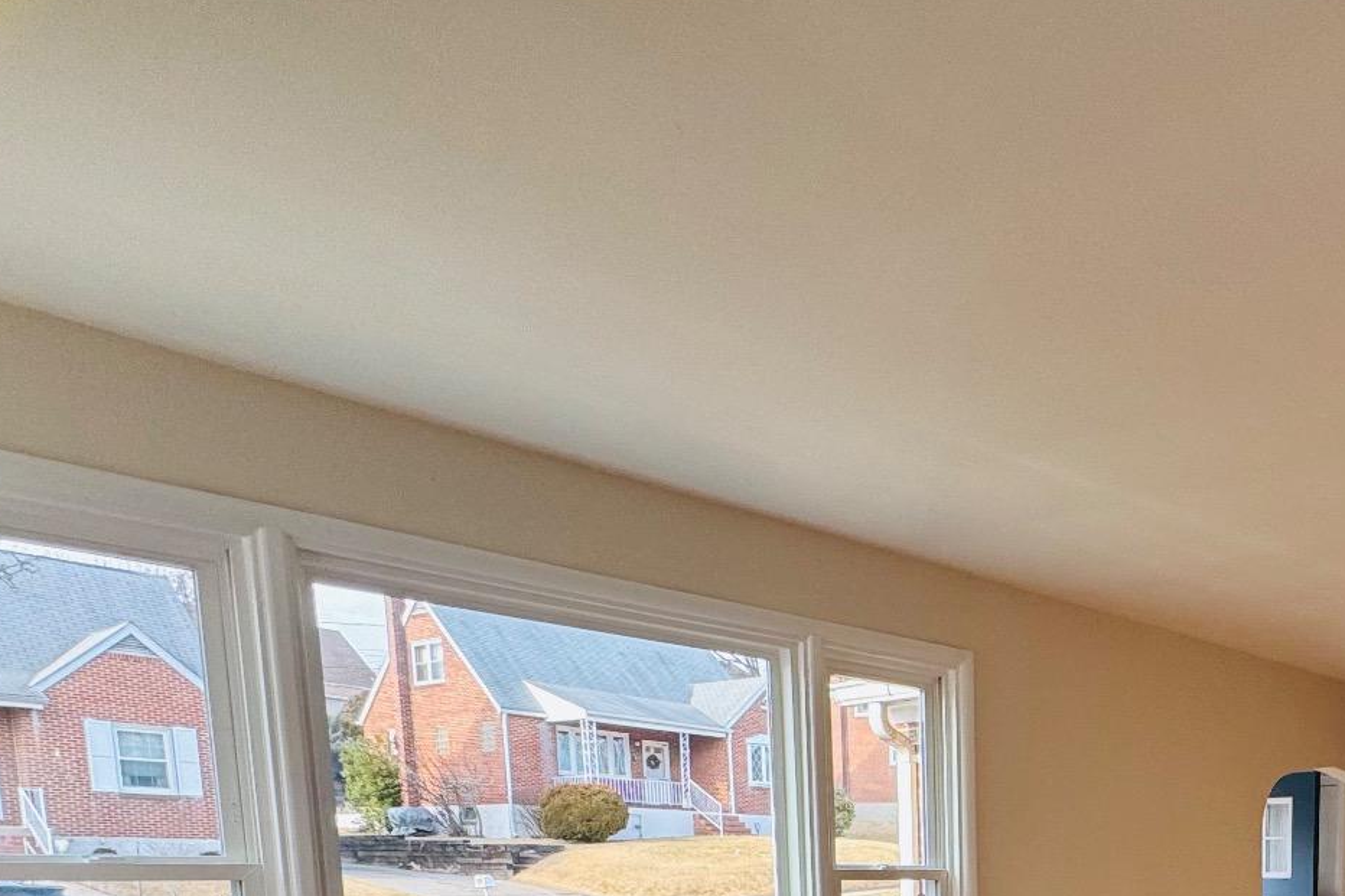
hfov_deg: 50.9
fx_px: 1195
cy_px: 1042
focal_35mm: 32
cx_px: 1248
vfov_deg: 34.1
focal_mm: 2.22
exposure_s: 1/99
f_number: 2.2
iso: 80
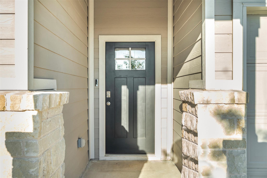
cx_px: 134
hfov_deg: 55.8
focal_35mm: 34
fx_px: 252
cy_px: 89
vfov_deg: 38.9
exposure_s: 1/80
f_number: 4
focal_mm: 23
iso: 200
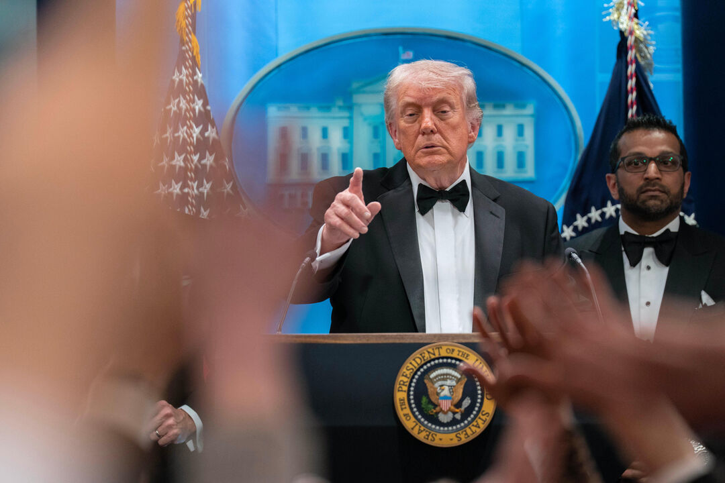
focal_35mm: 200
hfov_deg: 10.3
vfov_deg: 6.9
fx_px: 4027
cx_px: 362
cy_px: 242
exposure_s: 1/320
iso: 4000
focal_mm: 200
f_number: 3.5
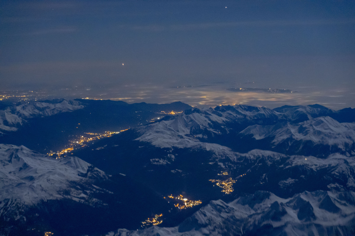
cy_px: 118
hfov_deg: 22.9
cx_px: 178
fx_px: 878
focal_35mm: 89
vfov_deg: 15.4
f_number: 4
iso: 10000
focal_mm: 89
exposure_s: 1/3
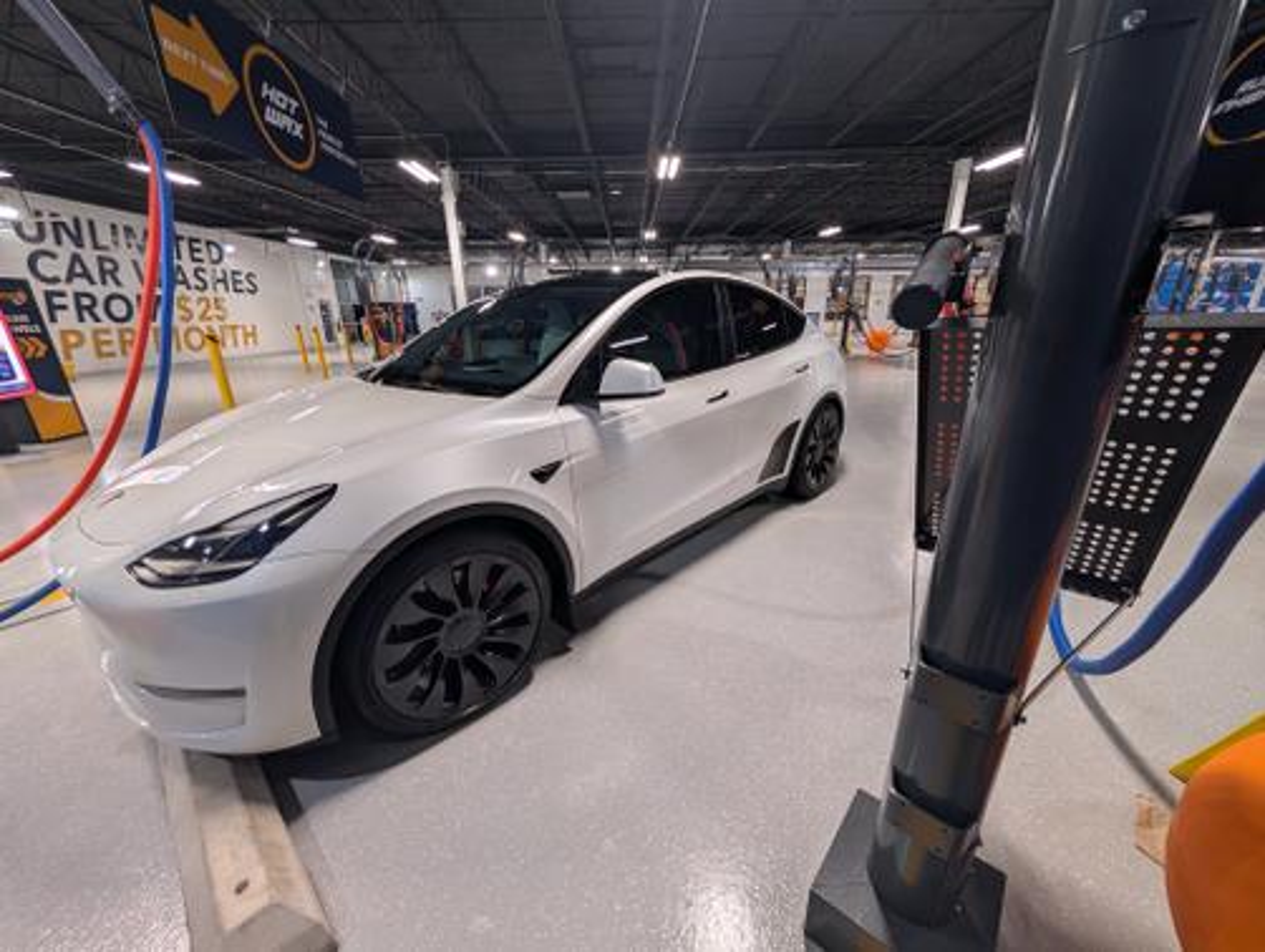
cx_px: 632
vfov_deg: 94.6
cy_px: 476
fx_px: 439
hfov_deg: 110.5
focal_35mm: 12
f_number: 1.7
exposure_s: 1/120
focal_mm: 2.02
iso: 57
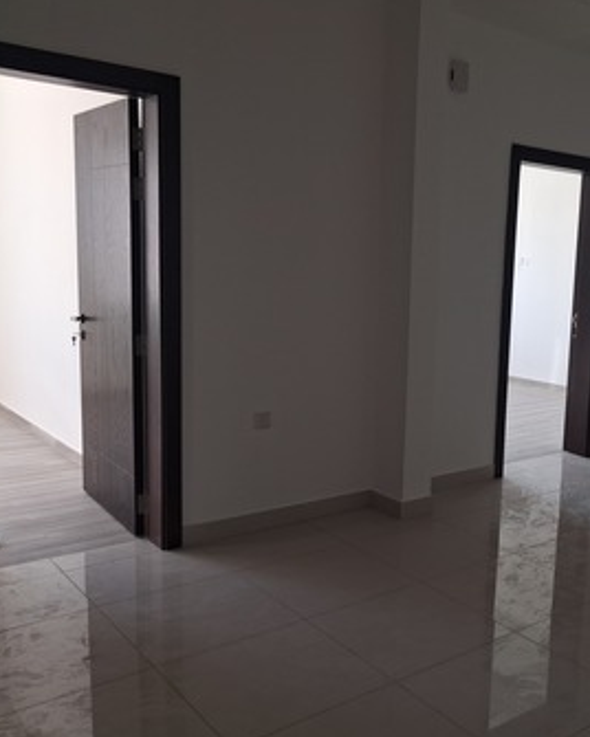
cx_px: 494
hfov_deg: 39.1
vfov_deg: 50.3
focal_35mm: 36
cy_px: 366
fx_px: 786
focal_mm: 4
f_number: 1.8
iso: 64
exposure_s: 1/100
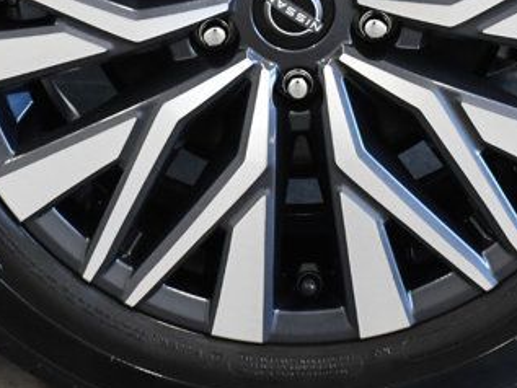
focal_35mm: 208
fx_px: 3108
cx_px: 267
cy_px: -15
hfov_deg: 9.5
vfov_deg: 7.1
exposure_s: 1/320
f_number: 7.1
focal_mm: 45
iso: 2500
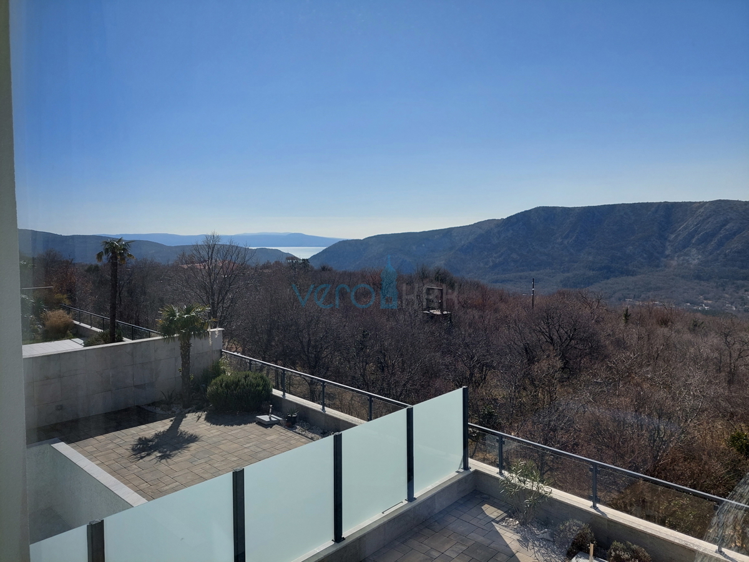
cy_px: 281
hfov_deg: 71.6
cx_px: 374
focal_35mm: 24
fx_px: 519
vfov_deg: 56.8
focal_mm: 5.23
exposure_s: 1/2209
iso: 40
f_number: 1.8
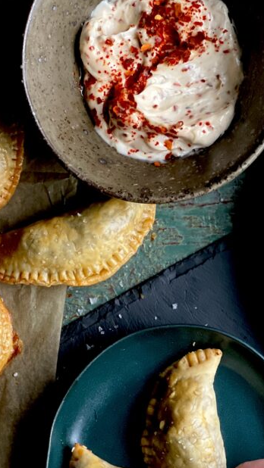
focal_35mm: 126
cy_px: 349
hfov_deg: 9.6
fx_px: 1567
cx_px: 139
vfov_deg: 16.9
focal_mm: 9
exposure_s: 1/40
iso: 400
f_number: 2.8
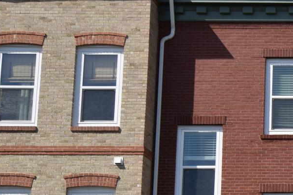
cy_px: 223
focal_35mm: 87
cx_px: 415
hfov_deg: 20.7
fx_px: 705
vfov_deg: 15.3
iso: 100
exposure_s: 1/200
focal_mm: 17
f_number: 10
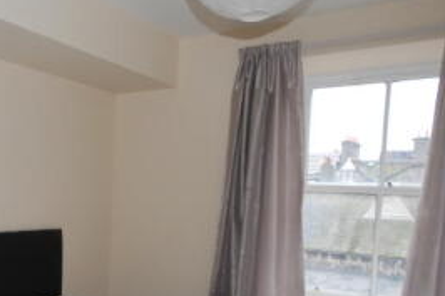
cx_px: 59
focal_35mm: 37
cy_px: 199
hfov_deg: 47.5
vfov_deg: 35.5
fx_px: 457
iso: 400
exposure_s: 1/60
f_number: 4
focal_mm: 10
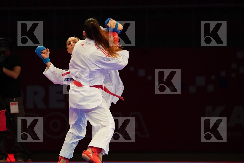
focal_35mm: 226
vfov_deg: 6.1
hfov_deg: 9.1
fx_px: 1532
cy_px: 82
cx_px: 122
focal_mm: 151
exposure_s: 1/1000
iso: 2500
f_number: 2.8
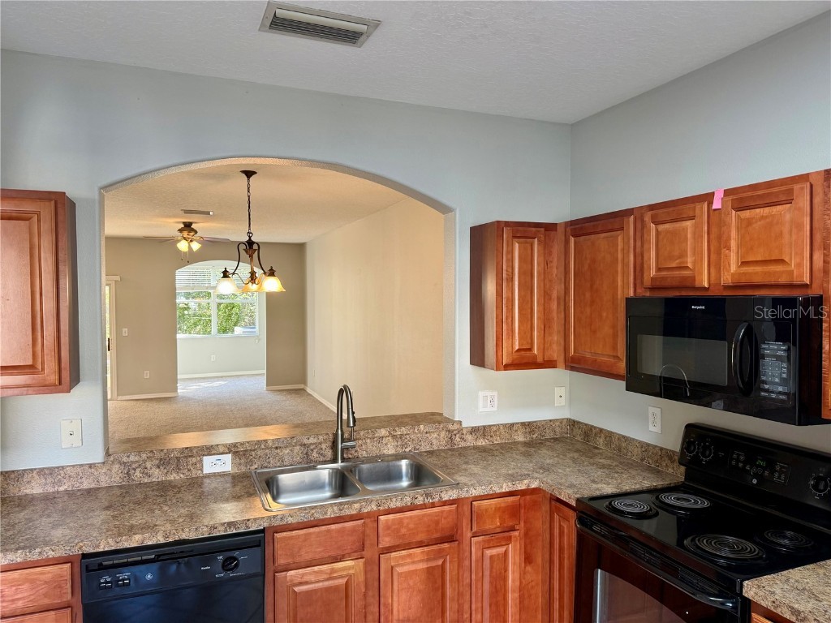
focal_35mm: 24
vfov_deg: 56.8
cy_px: 312
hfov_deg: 71.6
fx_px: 576
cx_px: 416
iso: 160
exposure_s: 1/120
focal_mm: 6.76
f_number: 1.78
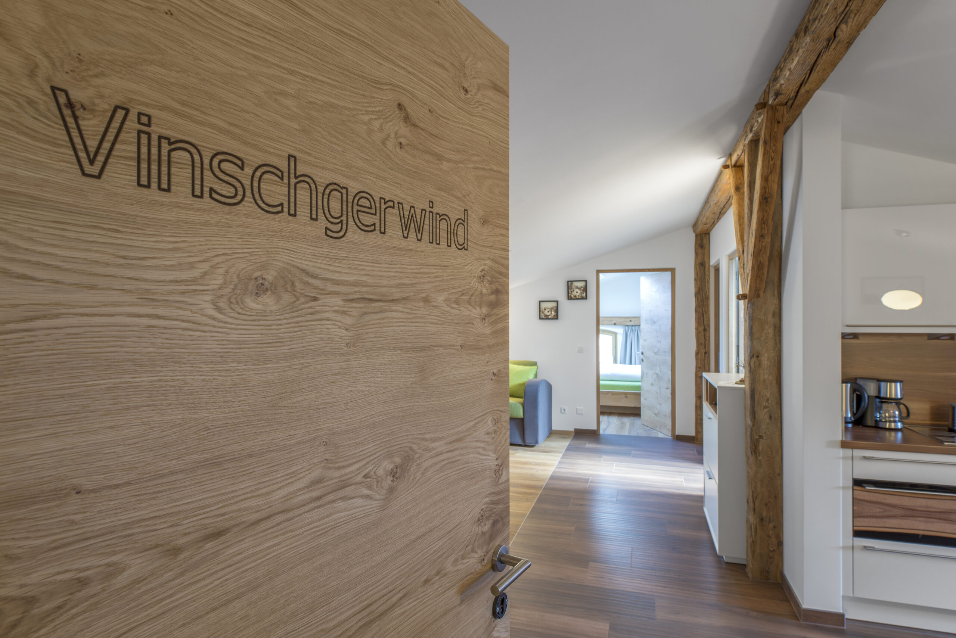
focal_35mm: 20
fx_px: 531
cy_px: 319
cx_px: 478
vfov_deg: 62.0
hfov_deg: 84.0
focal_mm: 20
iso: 125
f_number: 11
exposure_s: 1.3
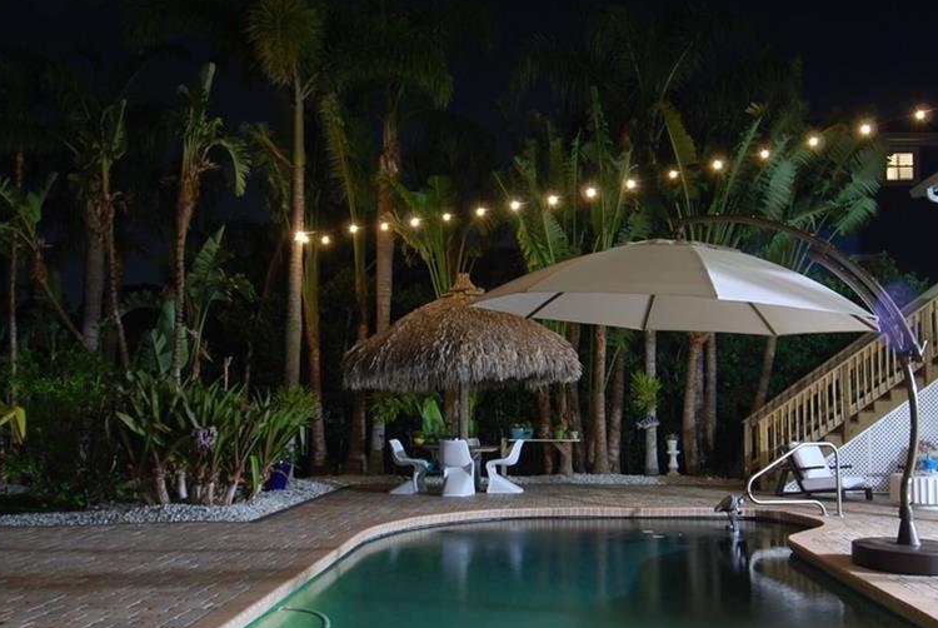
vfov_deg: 41.2
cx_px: 529
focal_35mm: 32
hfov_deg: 58.5
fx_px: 835
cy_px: 320
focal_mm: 10
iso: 100
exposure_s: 3.6
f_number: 3.5
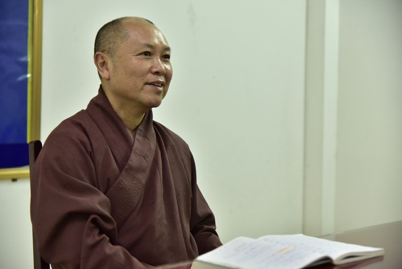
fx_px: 737
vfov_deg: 20.6
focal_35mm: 66
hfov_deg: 30.5
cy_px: 134
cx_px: 201
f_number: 4
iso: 1250
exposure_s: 1/30
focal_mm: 66
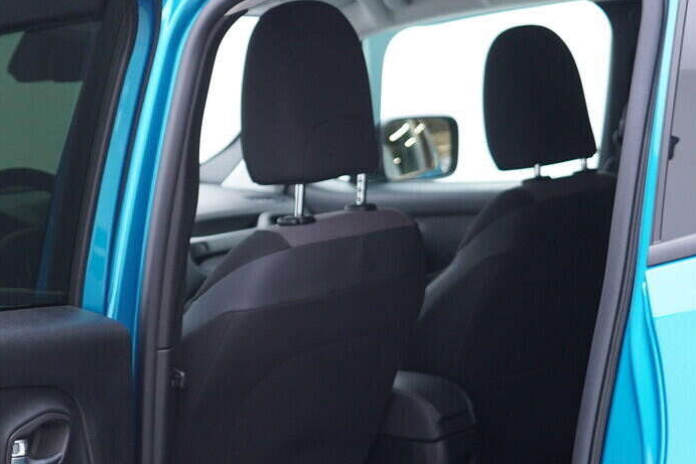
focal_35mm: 75
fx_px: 1450
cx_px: 175
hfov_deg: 26.6
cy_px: 417
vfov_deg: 17.9
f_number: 2.8
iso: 200
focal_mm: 24
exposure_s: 1/40
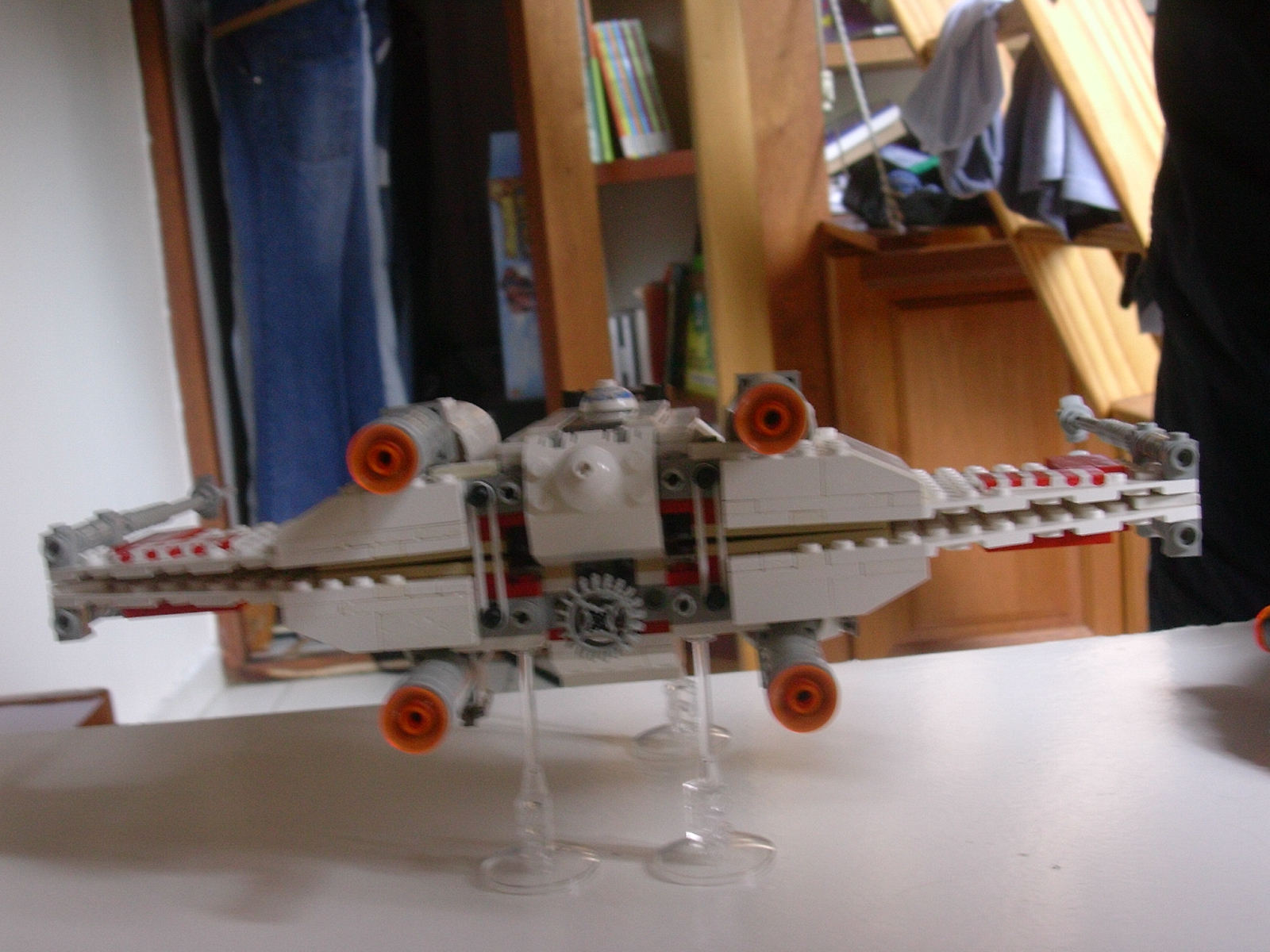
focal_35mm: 45
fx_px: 1651
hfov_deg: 42.1
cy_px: 476
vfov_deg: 32.2
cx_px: 635
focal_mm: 6.7
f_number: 2.9
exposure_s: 1/15.1
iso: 70
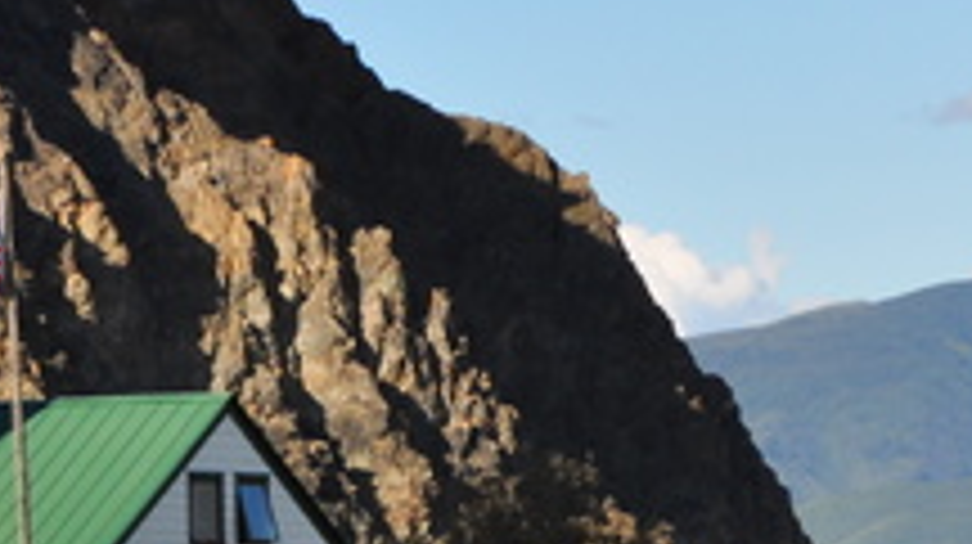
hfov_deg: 6.7
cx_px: 814
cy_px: 393
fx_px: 8238
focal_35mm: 320
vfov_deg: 3.8
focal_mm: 55
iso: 200
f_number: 10
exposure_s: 1/250
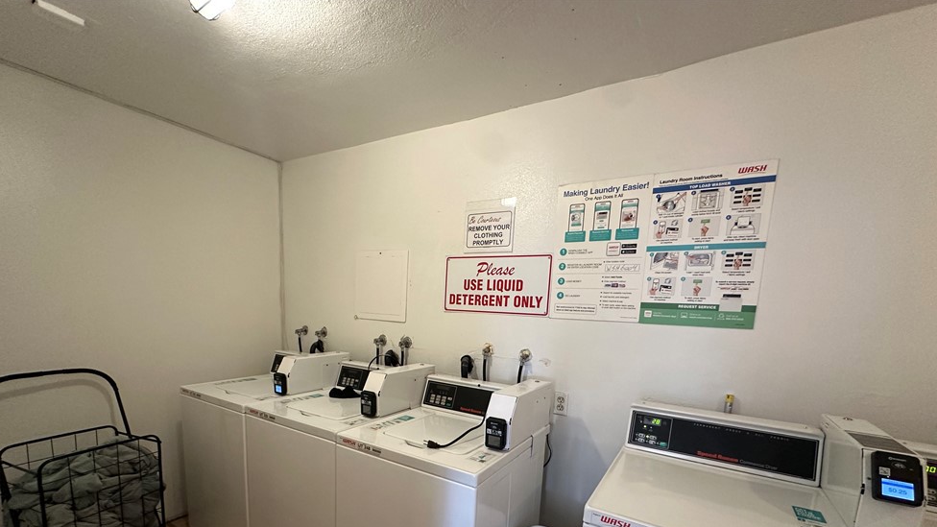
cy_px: 367
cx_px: 461
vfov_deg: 64.7
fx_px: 398
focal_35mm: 16
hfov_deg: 99.4
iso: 400
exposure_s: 1/60
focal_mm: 2.22
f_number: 2.2
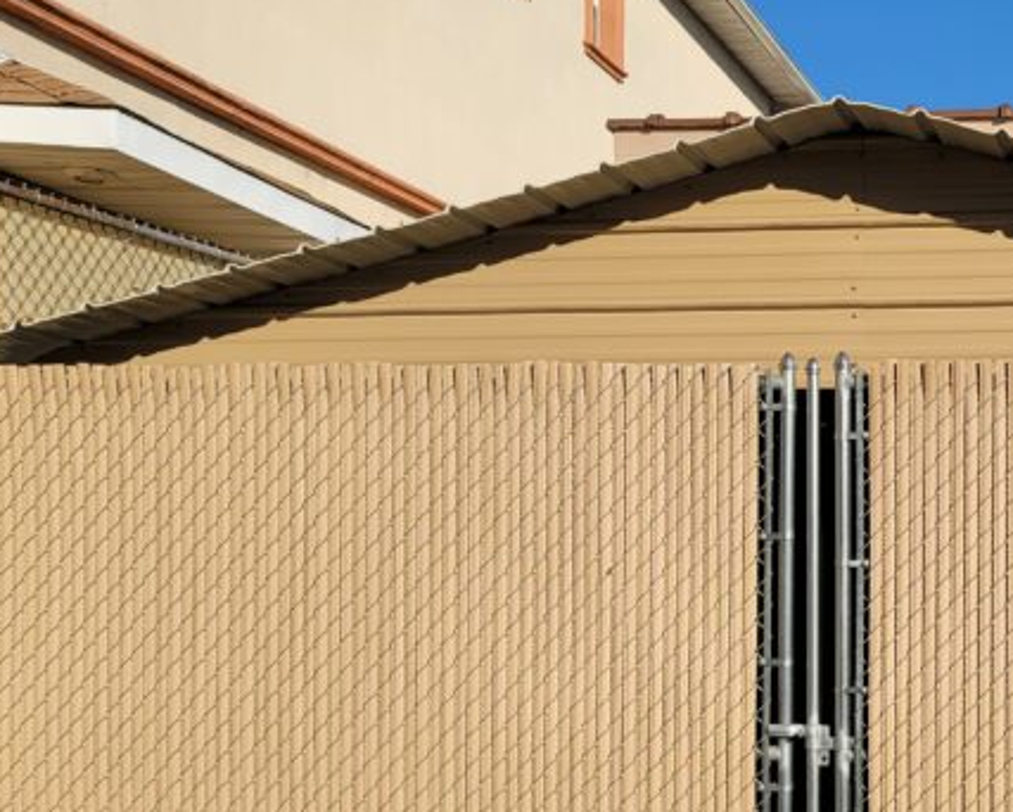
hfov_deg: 31.9
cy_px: 666
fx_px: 1680
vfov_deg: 26.6
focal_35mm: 56
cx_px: 920
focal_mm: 7
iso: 20
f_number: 1.8
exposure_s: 1/1376
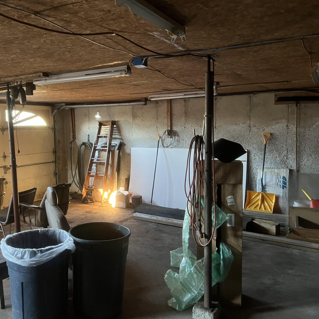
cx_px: 133
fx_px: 323
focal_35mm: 31
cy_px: 158
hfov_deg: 52.3
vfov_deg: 52.5
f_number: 1.5
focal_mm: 5.7
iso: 500
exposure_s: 1/47
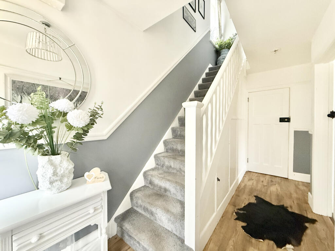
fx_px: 135
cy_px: 126
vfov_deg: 85.7
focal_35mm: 14
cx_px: 168
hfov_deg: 102.1
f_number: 2.2
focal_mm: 2.22
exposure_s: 1/60
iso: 500
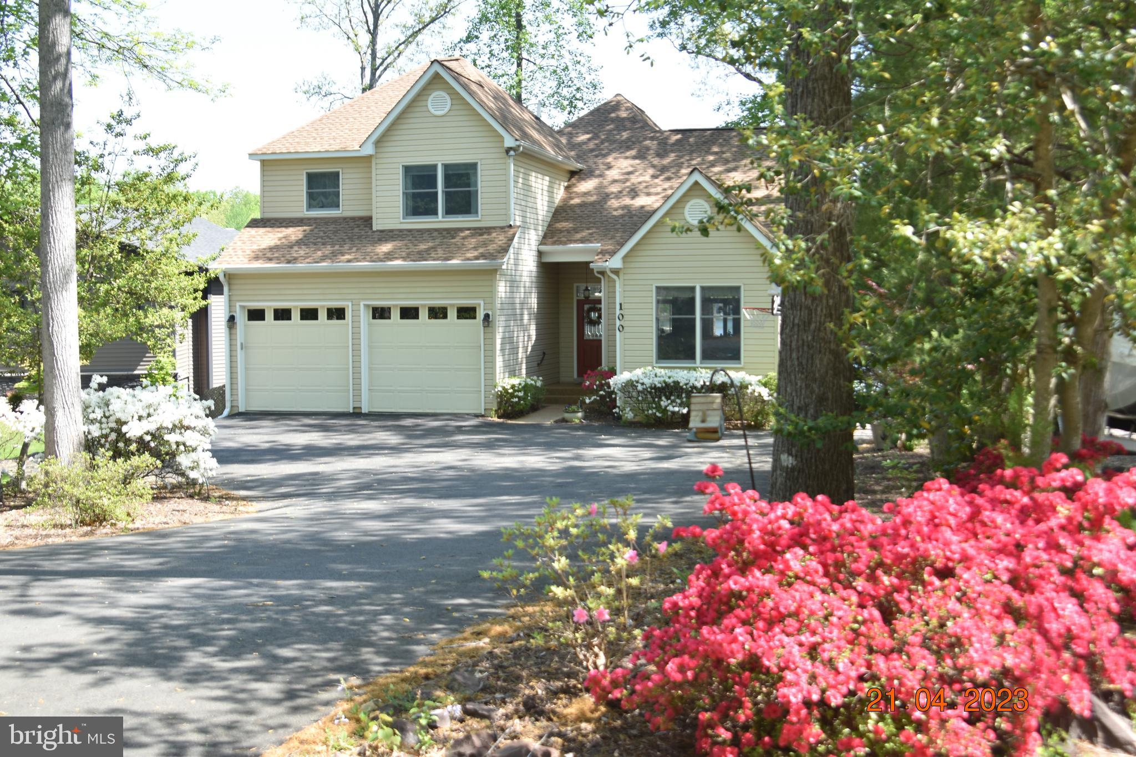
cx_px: 568
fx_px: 1325
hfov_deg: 46.4
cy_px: 378
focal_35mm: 42
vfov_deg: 31.9
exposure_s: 1/125
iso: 100
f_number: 5.6
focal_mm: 28
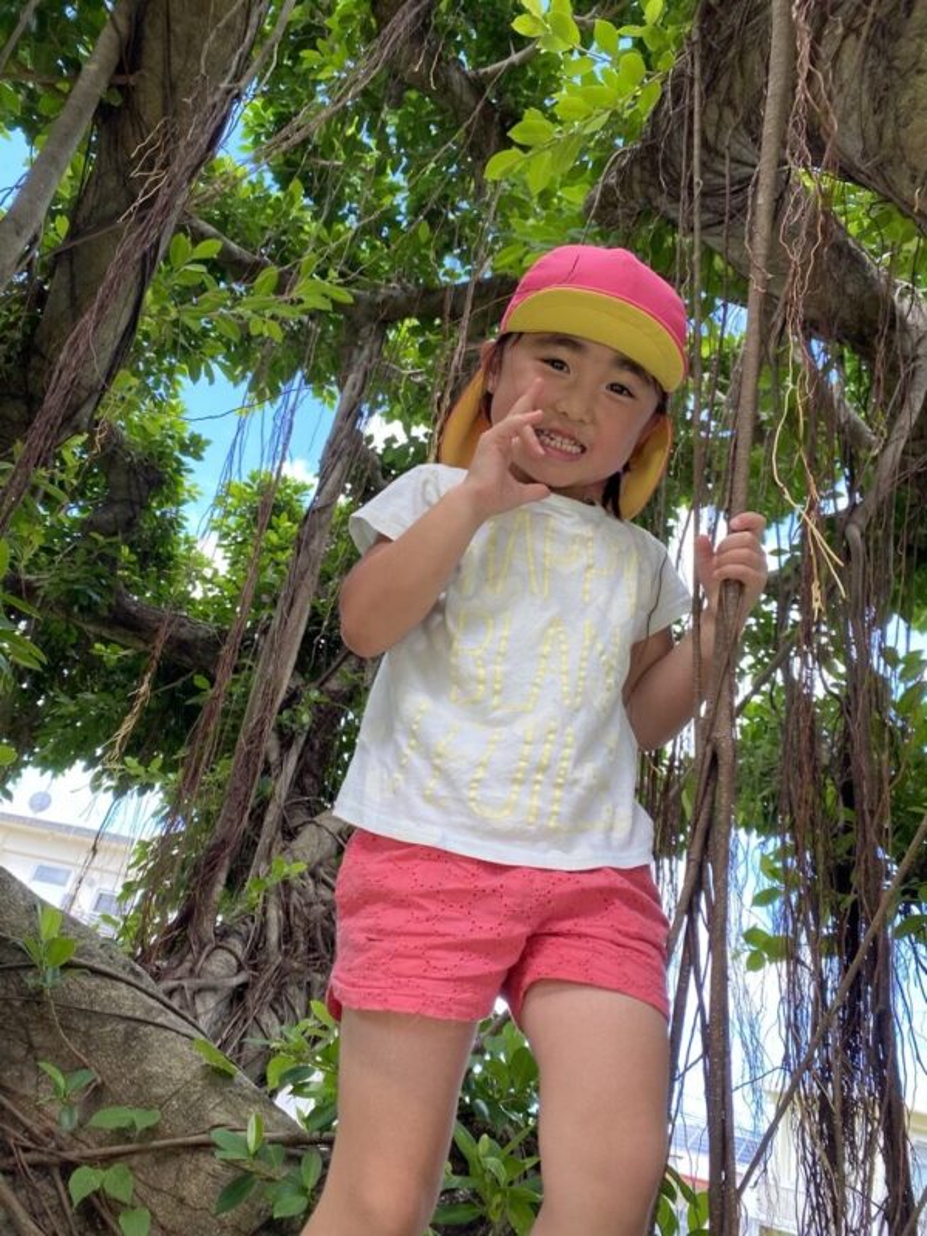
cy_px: 618
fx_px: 928
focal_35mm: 26
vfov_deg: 67.3
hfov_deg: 53.1
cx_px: 464
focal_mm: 4.25
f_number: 1.8
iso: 32
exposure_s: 1/134
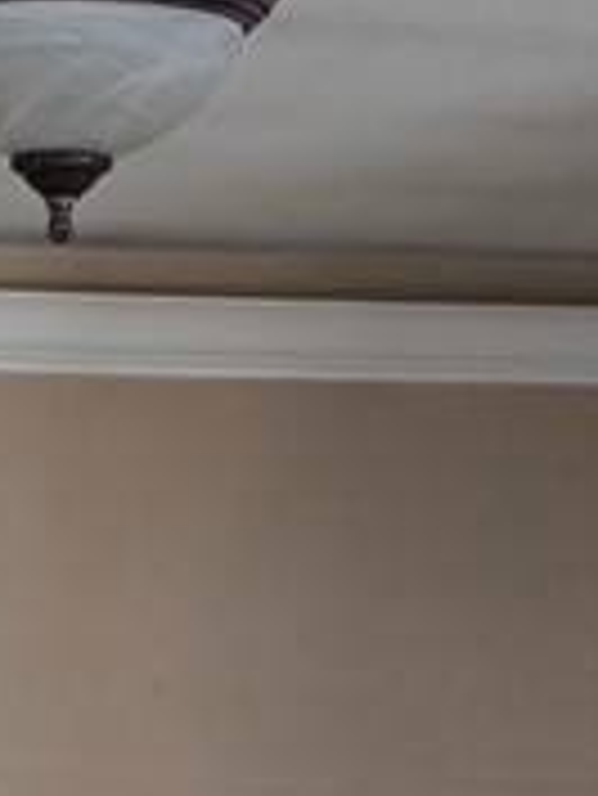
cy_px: 1174
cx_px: 117
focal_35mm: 133
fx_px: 3060
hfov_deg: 11.1
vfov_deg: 13.9
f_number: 1.7
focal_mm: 6.3
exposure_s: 1/120
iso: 500
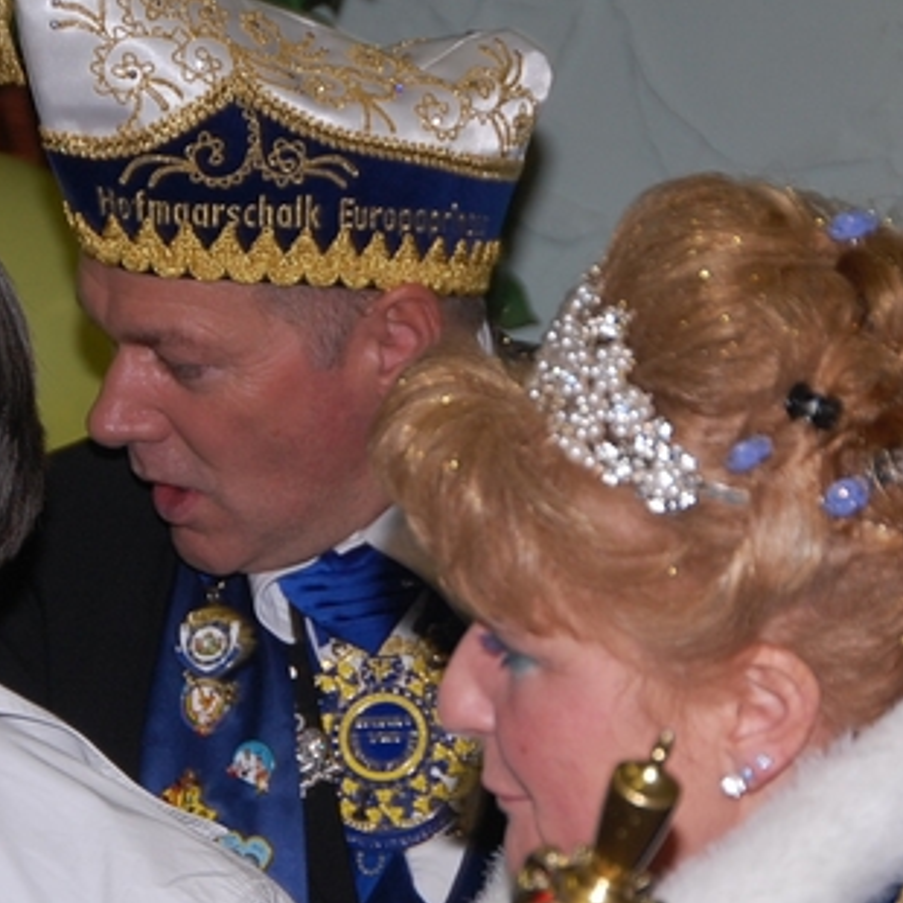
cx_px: 379
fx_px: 5814
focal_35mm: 197
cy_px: 473
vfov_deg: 8.9
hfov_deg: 8.9
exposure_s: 1/60
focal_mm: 80
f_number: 5.3
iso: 400
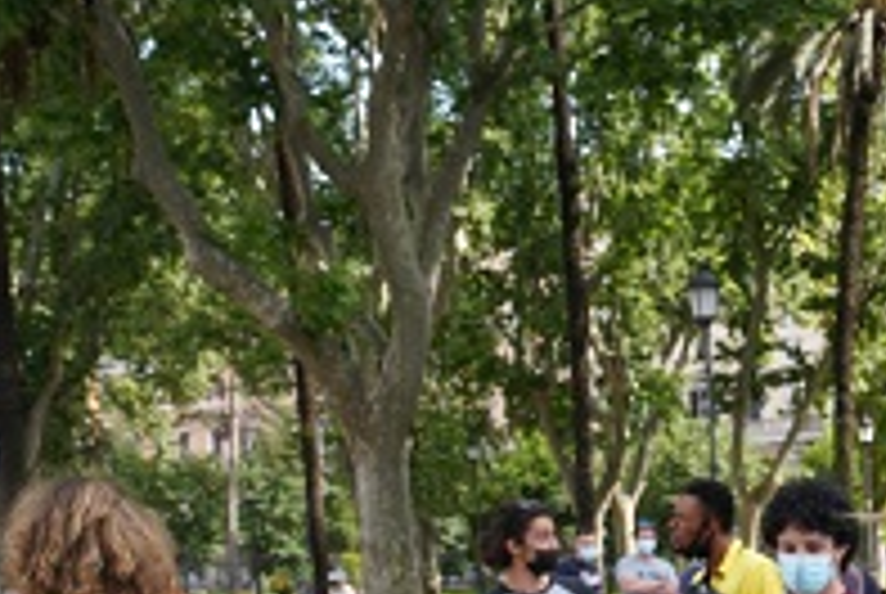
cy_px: 734
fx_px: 1799
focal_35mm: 73
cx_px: 1061
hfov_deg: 25.0
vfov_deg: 17.7
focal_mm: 24
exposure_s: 1/250
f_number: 9
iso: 800
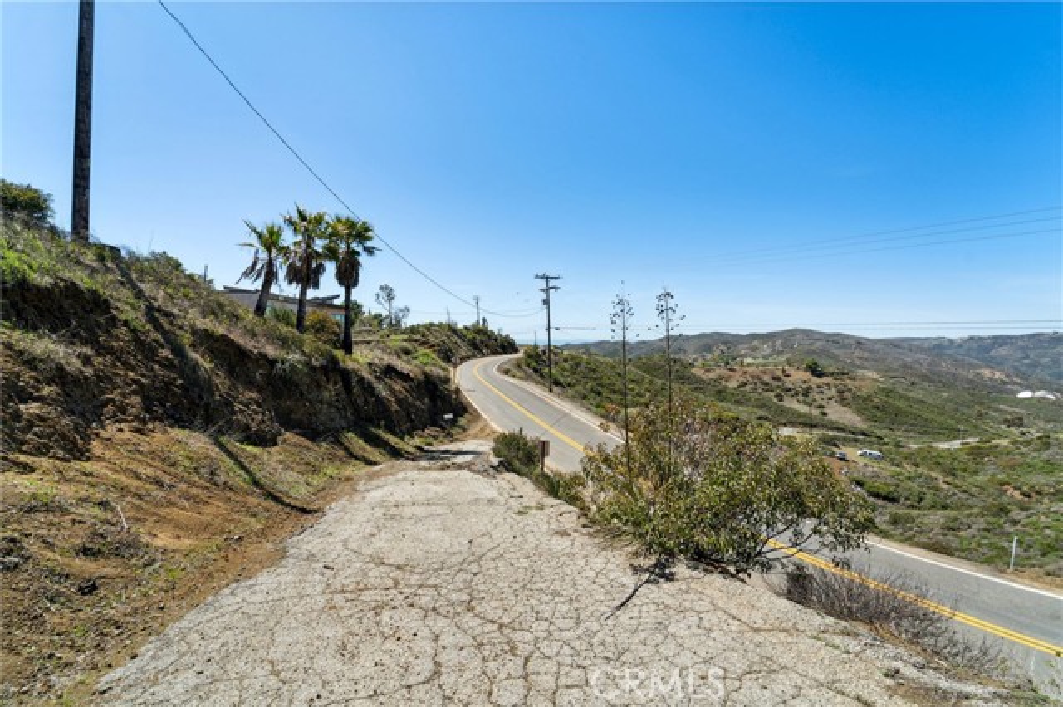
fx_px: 413
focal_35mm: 14
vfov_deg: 81.1
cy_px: 354
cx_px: 532
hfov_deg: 104.3
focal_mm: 14
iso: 100
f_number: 8
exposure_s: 1/400
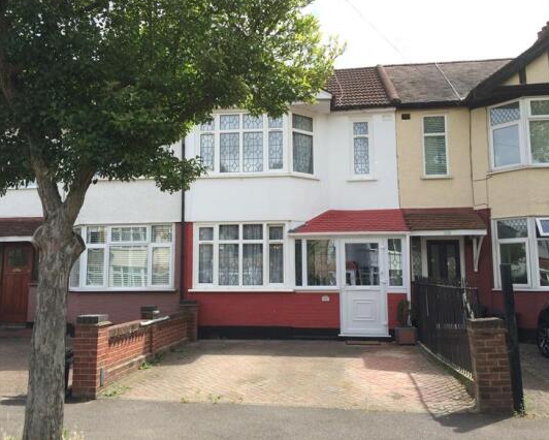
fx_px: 504
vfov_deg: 47.1
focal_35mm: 31
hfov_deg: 57.1
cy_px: 215
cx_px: 266
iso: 32
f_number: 2.2
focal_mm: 4.15
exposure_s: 1/1109
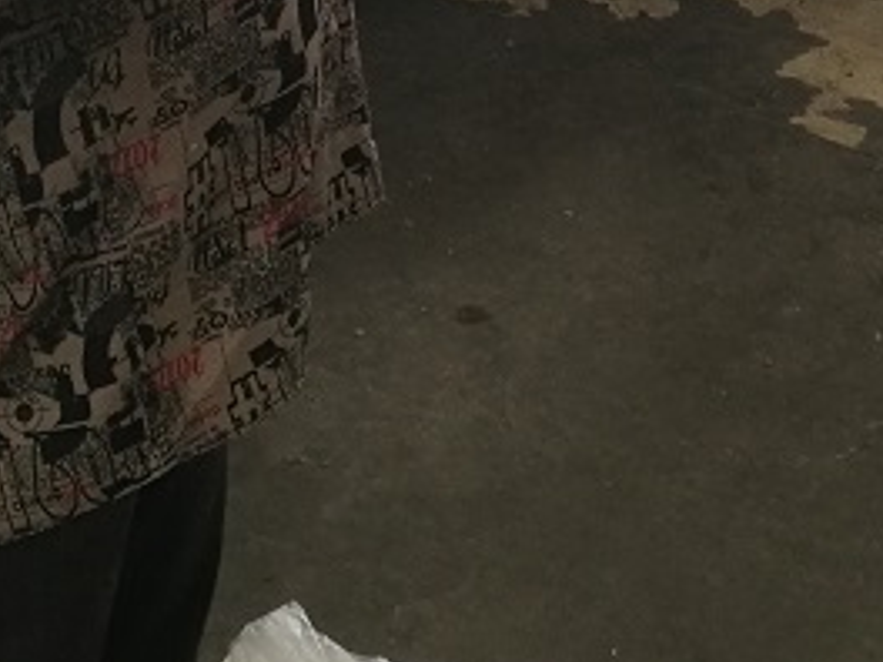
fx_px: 2474
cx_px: 472
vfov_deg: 13.9
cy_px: -451
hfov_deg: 20.2
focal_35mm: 97
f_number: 2.2
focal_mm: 4.5
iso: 200
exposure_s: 1/50
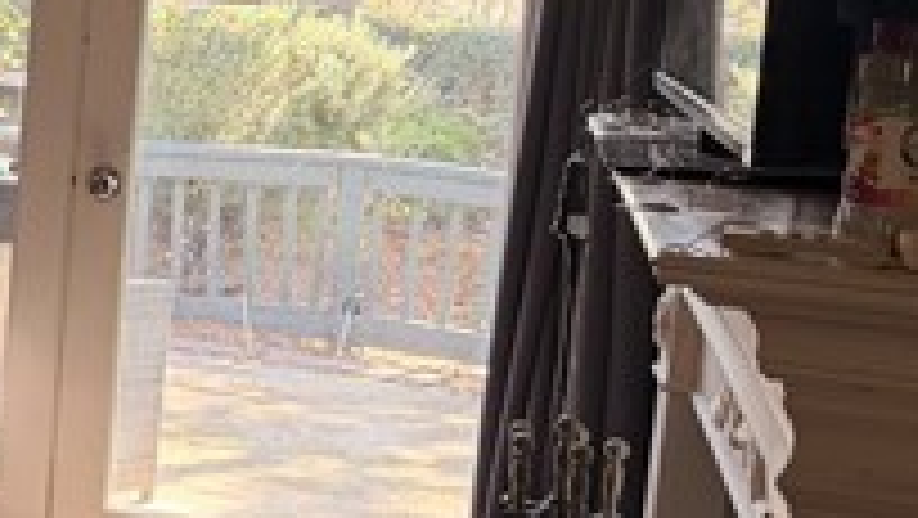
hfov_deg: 21.4
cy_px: 104
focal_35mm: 82
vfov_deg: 14.7
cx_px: -495
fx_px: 1997
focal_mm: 6.76
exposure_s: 1/149
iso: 200
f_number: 1.78
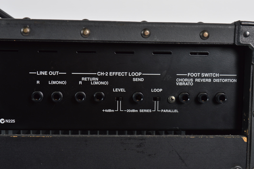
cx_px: 127
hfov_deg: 37.9
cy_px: 84
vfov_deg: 25.7
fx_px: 370
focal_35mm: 52
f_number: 9
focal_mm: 35
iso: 200
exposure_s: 1/80
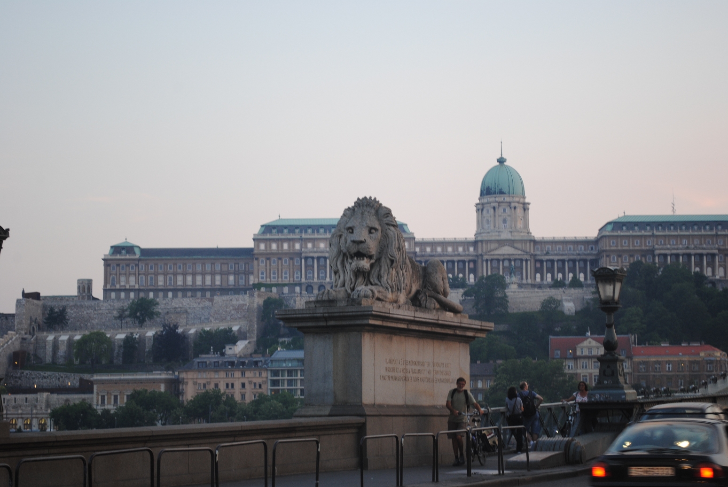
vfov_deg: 16.6
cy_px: 244
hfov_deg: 24.6
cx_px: 364
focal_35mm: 82
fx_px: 1670
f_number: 5.6
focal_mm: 55
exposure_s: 1/30
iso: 200
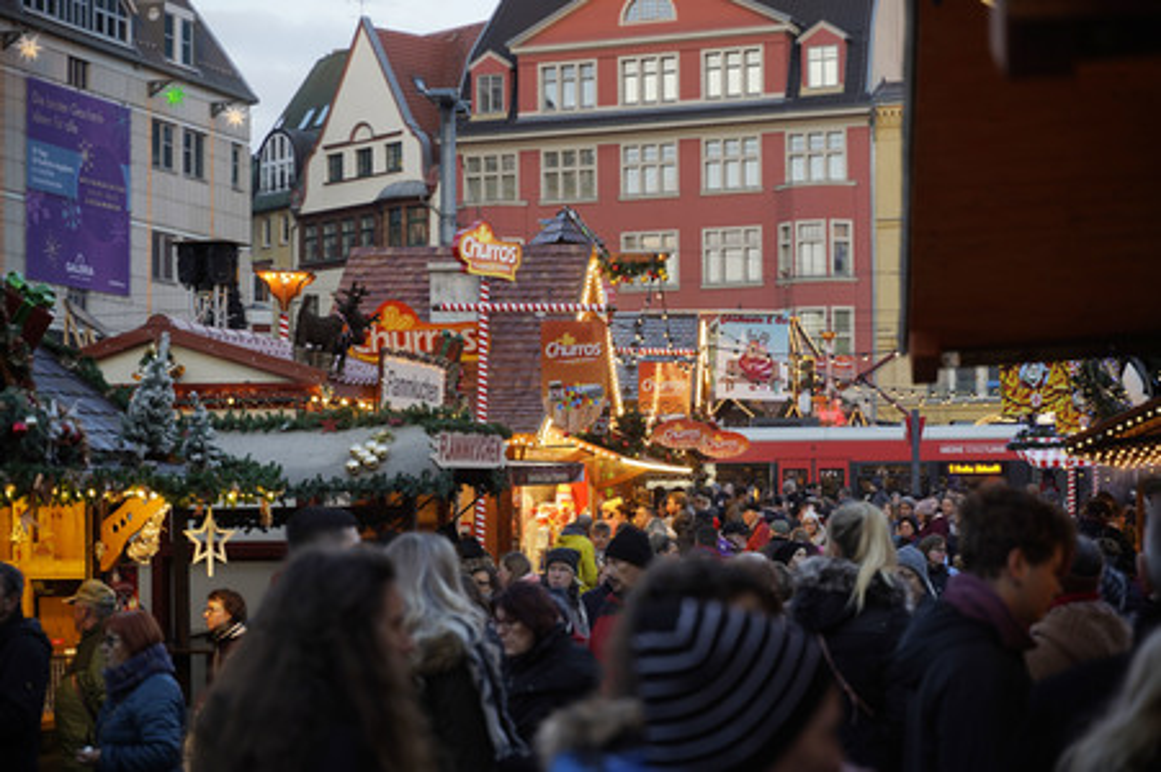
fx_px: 2417
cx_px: 580
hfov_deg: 27.0
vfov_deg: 18.2
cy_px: 386
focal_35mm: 75
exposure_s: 1/125
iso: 200
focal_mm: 75
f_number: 3.5
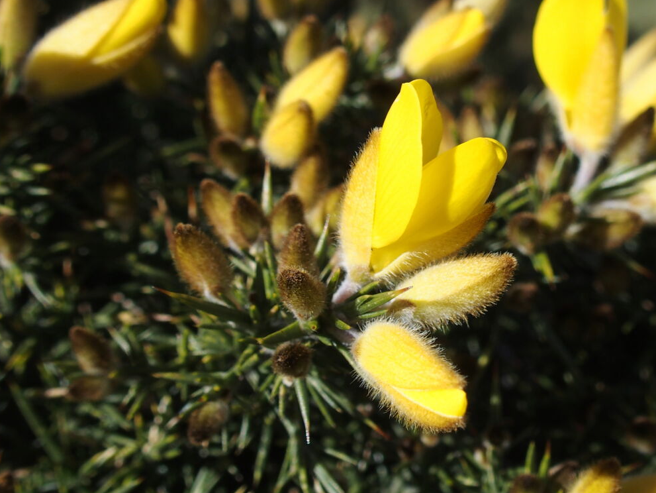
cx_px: 446
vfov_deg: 24.0
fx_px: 1156
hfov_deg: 31.4
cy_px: 232
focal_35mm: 61
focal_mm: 9
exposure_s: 1/800
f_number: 4
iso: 100
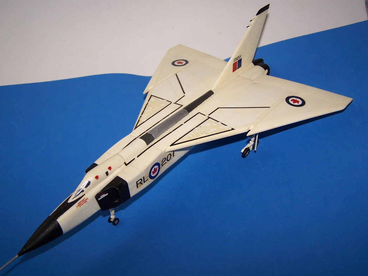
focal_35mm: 39
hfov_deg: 47.9
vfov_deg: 36.8
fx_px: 415
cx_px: 180
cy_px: 135
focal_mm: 6.3
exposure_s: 1/60
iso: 80
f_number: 2.8
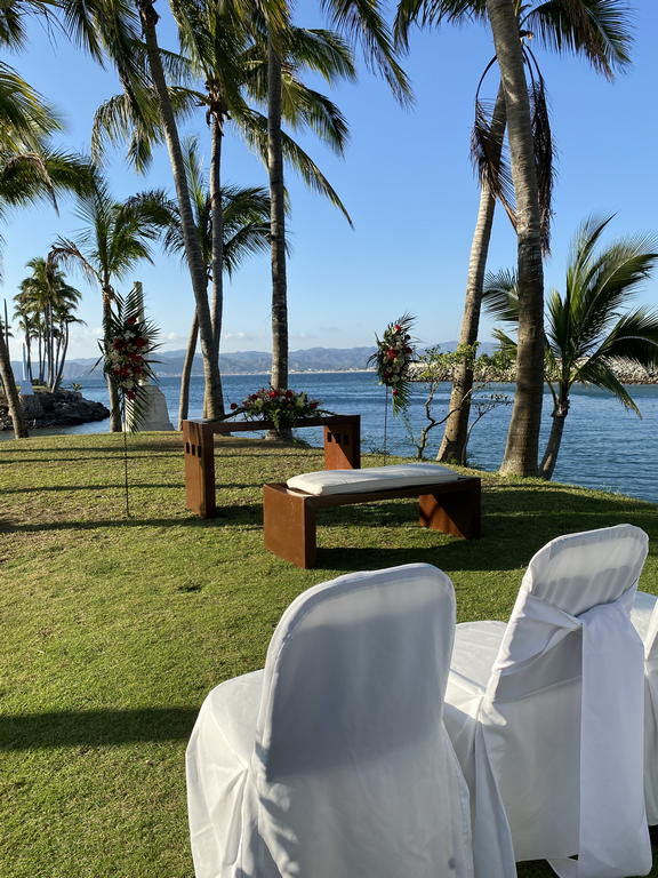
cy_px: 439
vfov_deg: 67.3
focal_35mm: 26
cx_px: 329
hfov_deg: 53.1
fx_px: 659
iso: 32
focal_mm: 4.25
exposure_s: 1/2066
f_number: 1.8
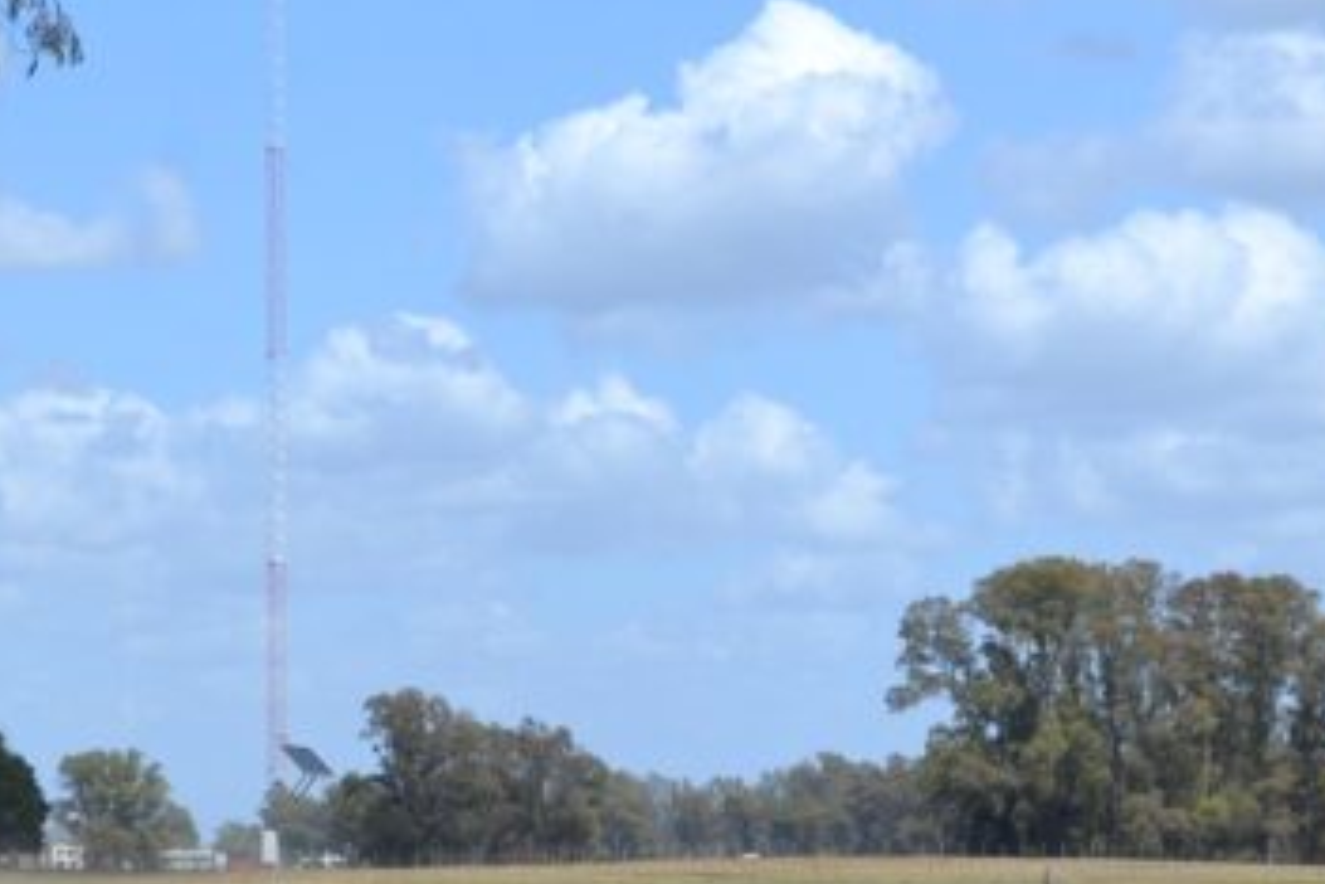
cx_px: 593
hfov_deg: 13.6
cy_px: 903
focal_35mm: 151
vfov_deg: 9.0
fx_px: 5557
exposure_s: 1/250
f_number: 8
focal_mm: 46
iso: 100
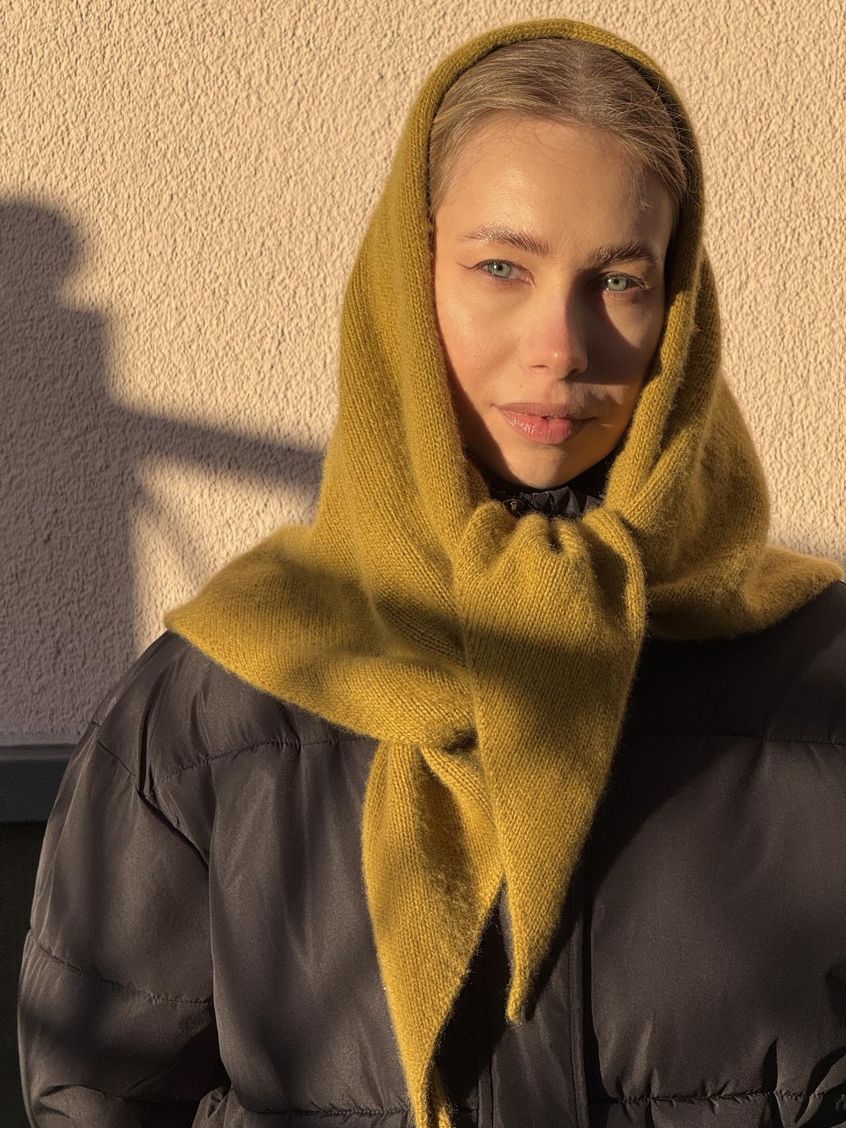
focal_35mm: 136
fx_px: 4431
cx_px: 479
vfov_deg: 14.5
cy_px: 580
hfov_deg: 10.9
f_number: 2.8
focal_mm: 15.66
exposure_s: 1/687
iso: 50
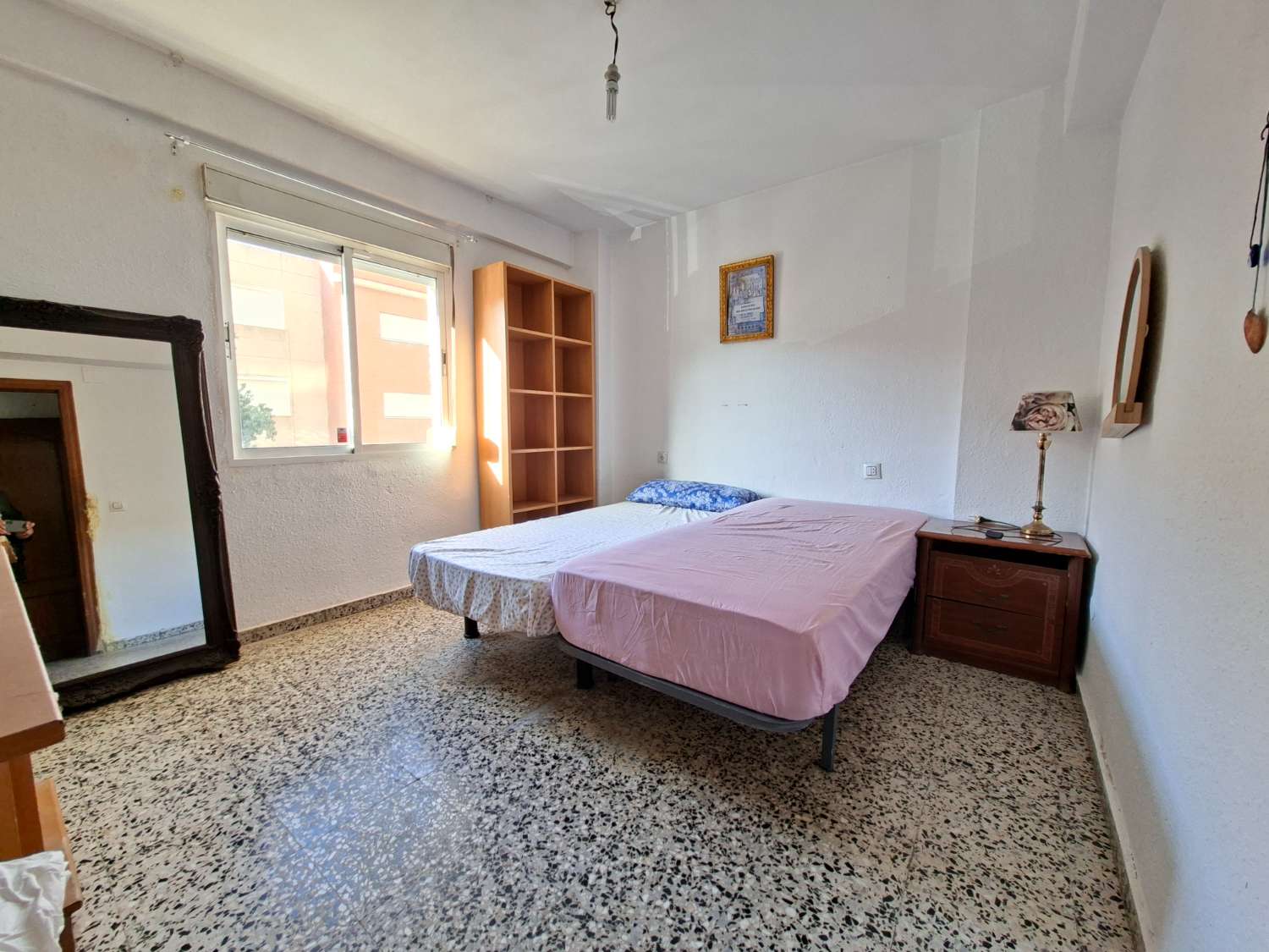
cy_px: 476
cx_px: 634
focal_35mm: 13
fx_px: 477
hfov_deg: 106.2
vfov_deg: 89.9
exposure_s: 1/40
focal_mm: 1.74
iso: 64
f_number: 2.2
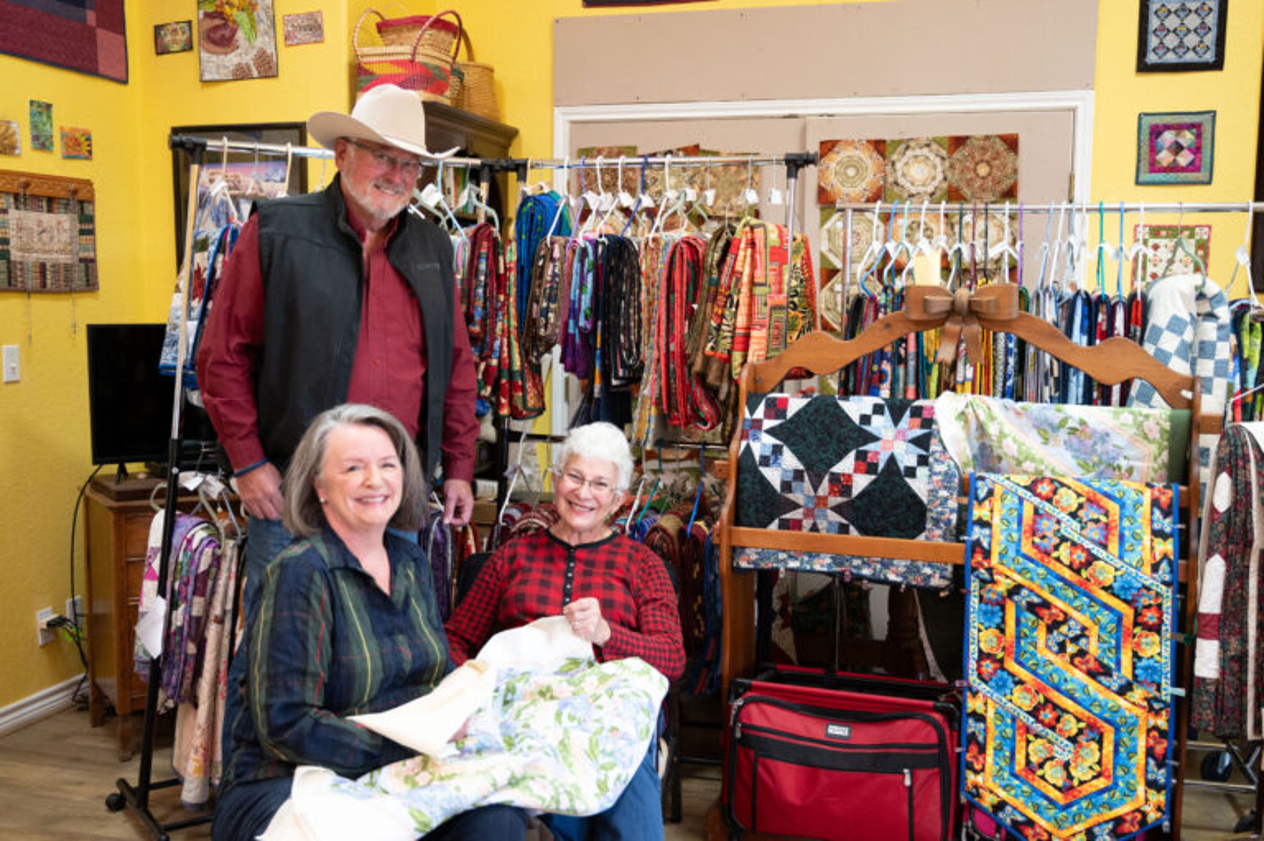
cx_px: 632
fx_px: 1263
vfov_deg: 36.8
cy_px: 420
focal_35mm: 36
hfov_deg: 53.2
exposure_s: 1/100
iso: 3200
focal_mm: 36
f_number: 4
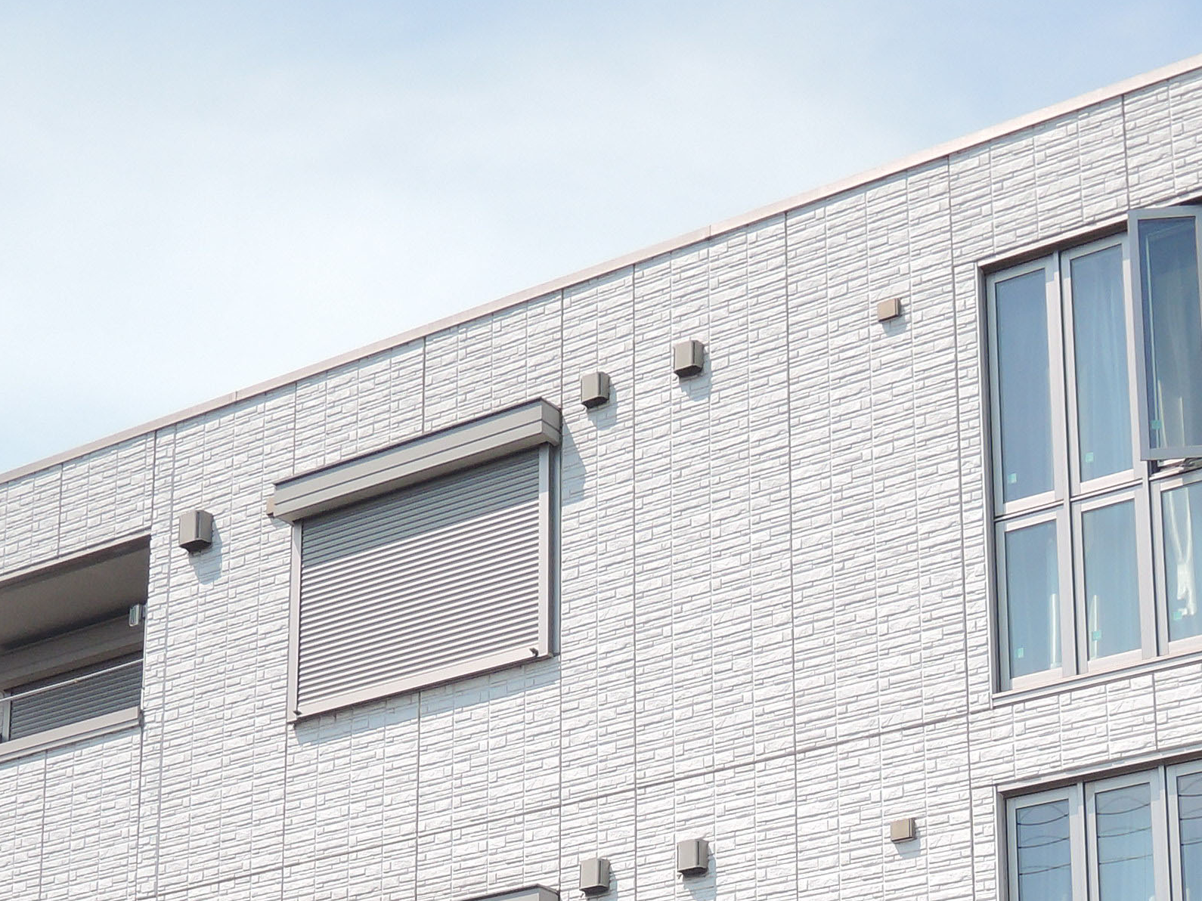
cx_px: 634
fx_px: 2708
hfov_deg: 25.0
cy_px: 1106
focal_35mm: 78
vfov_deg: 17.9
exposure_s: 1/2000
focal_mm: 6.6
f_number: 3.2
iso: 160
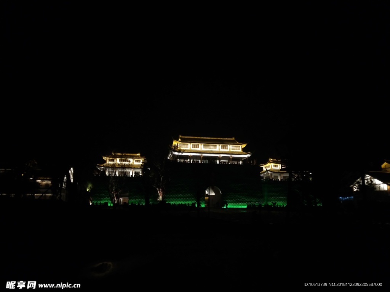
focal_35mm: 30
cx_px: 195
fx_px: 338
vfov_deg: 46.8
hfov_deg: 60.0
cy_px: 146
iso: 248
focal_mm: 3.95
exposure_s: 1/50
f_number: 1.8
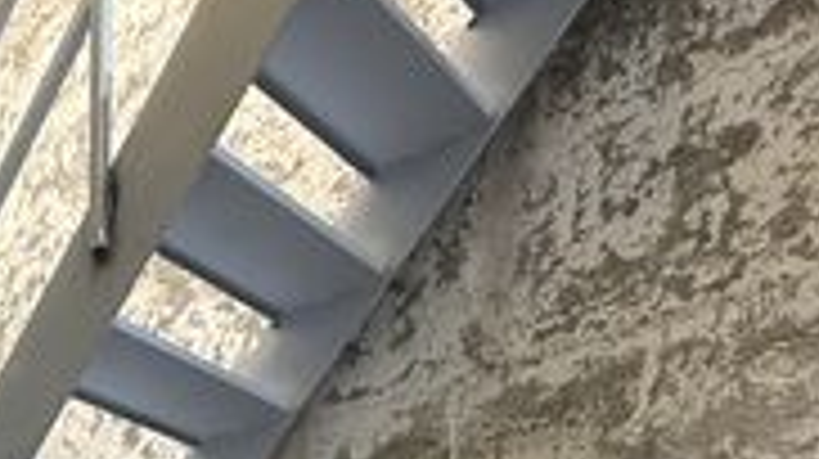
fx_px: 1215
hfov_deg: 34.5
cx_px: 34
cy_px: 950
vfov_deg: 16.0
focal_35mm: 56
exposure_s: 1/88
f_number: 2.2
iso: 320
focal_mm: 2.22
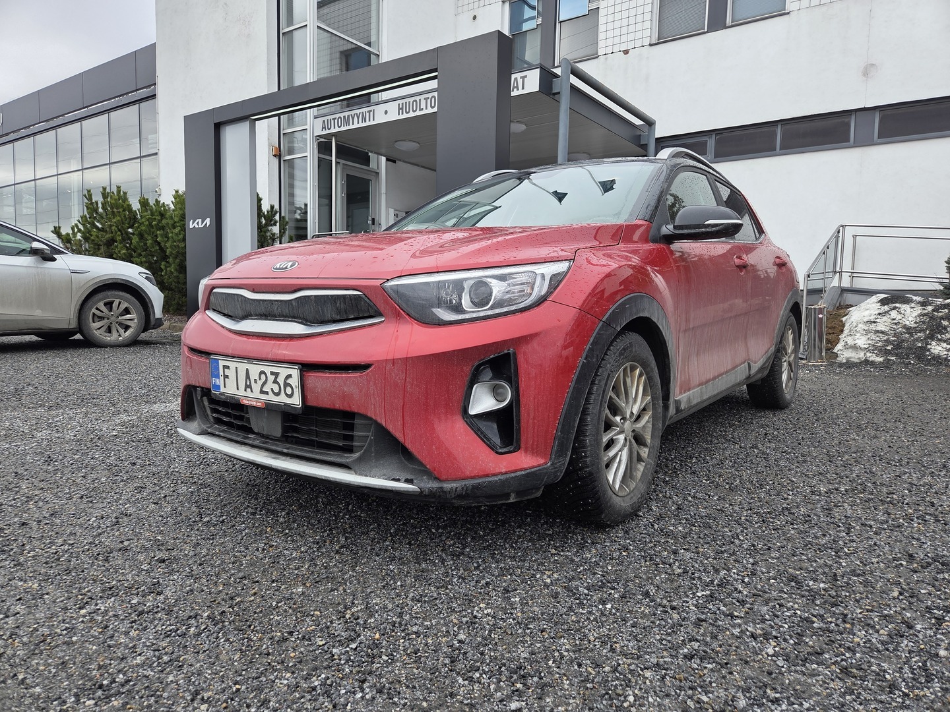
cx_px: 475
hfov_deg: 73.9
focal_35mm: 23
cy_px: 356
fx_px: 631
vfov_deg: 58.9
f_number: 1.8
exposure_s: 1/859
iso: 80
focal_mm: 5.4
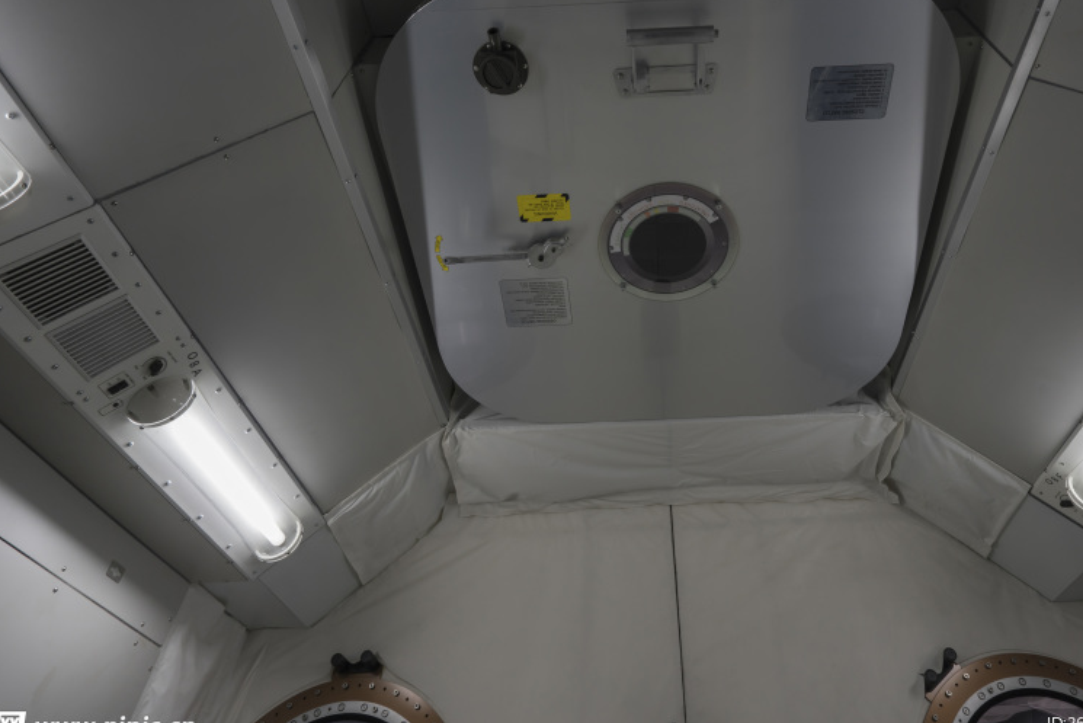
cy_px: 255
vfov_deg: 56.3
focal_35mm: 22
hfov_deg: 77.9
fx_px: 662
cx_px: 632
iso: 250
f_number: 13
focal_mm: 16
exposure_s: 1/6
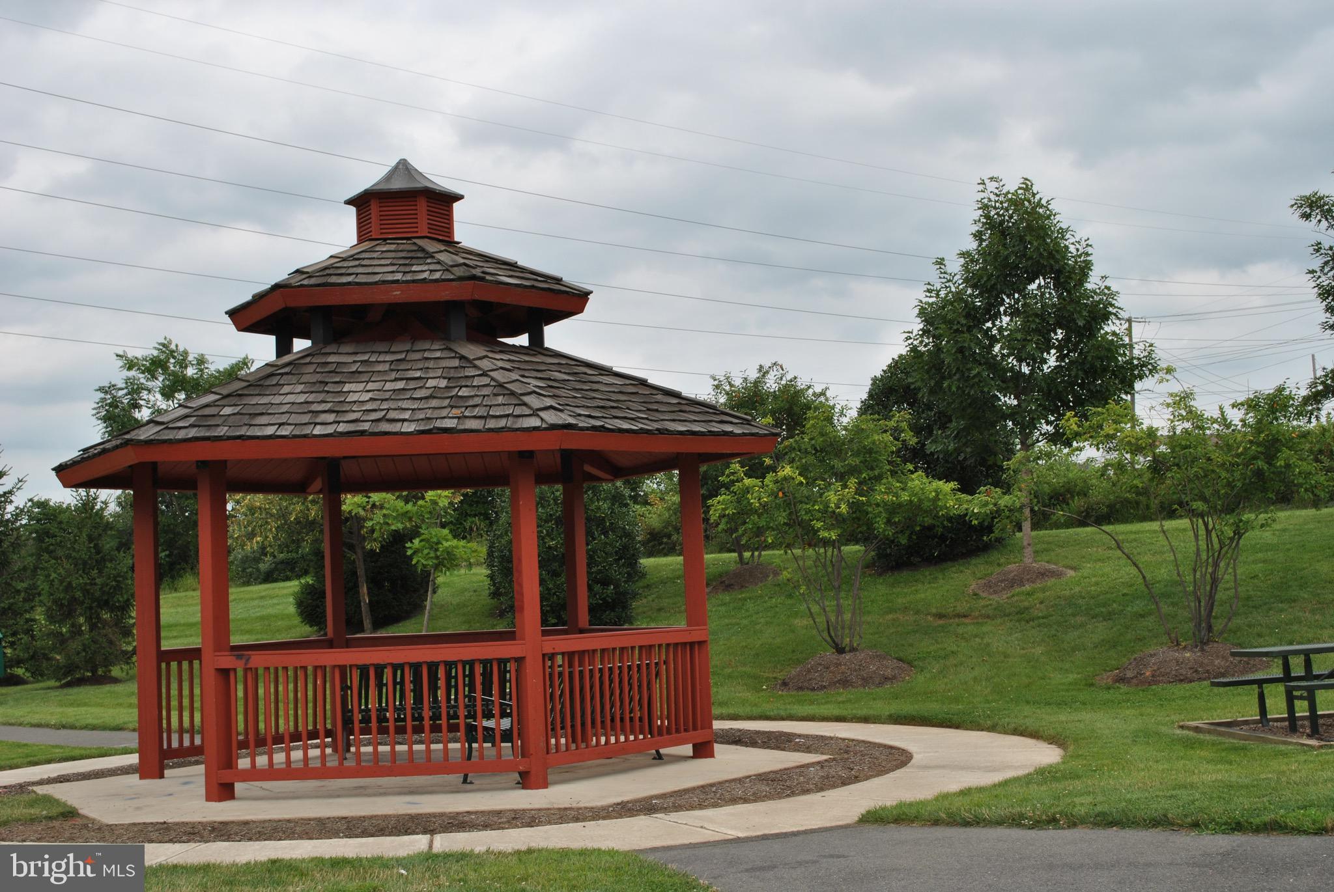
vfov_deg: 28.1
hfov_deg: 41.1
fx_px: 1780
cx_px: 667
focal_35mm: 48
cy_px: 446
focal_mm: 32
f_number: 10
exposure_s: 1/200
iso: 100
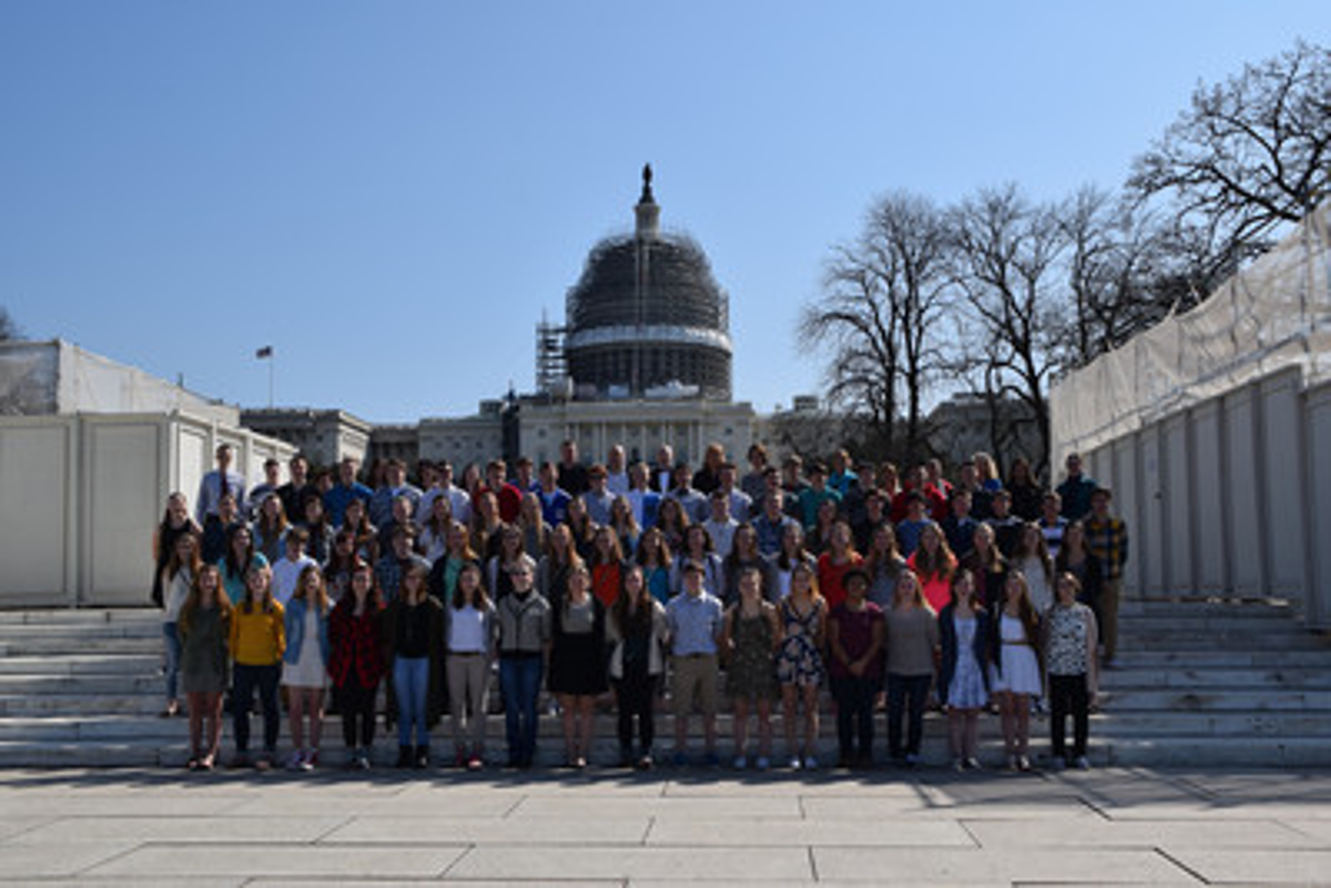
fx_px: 1387
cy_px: 444
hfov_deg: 51.3
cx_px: 666
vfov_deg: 35.5
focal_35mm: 38
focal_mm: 25
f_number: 10
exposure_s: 1/400
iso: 200
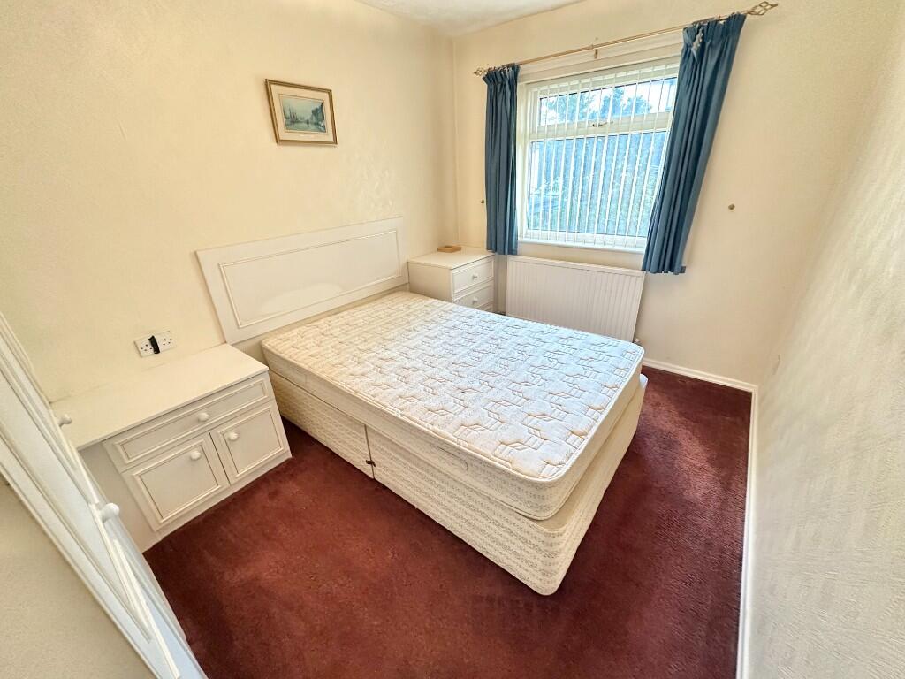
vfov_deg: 85.7
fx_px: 366
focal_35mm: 14
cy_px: 340
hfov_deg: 102.1
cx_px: 452
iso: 500
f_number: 2.2
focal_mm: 2.22
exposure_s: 1/50
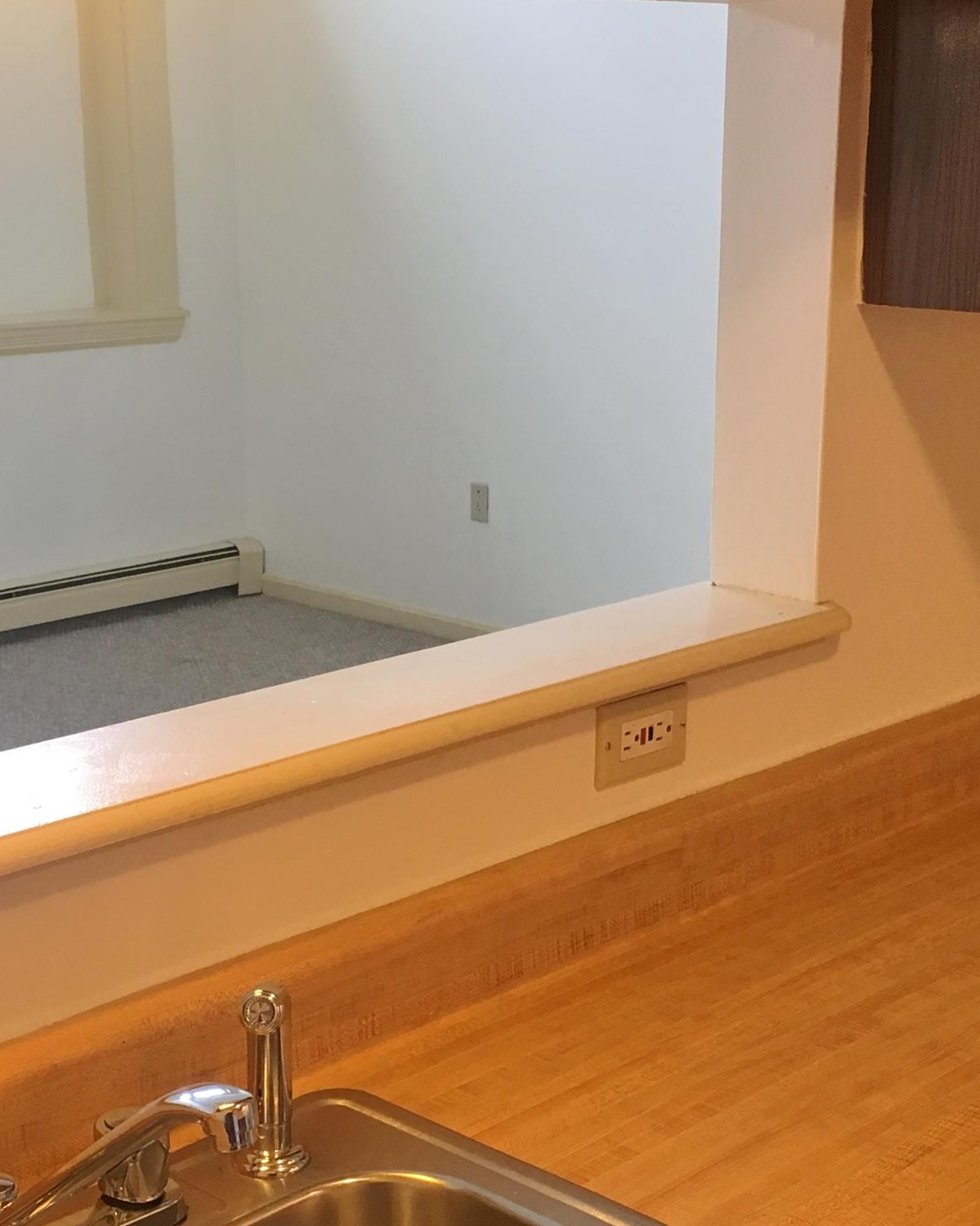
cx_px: 502
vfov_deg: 32.4
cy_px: 690
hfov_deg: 26.2
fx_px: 2103
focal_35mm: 58
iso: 80
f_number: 2.2
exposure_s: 1/30
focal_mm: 4.15
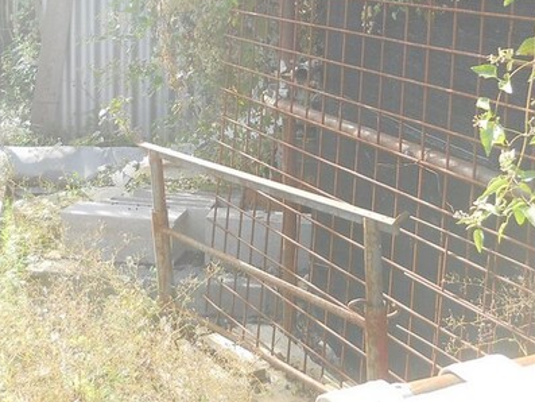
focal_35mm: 62
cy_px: 100
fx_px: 959
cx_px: 210
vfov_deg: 23.4
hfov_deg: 31.1
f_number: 3.1
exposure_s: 1/125
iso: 80
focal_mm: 6.72
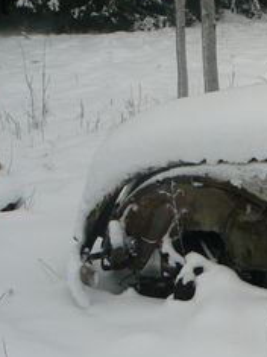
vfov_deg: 20.0
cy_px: 208
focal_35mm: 98
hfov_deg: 13.8
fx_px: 1009
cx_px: 446
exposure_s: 1/60
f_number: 4
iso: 80
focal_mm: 6
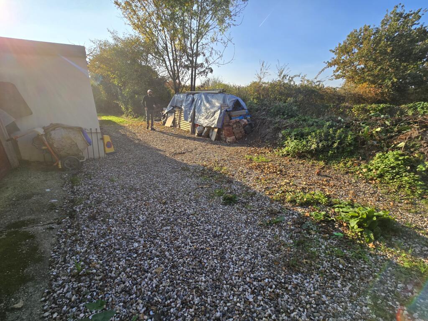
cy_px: 160
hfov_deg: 106.2
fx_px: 161
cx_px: 214
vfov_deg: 89.9
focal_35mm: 13
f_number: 2.2
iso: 50
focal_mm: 2.2
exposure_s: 1/1096
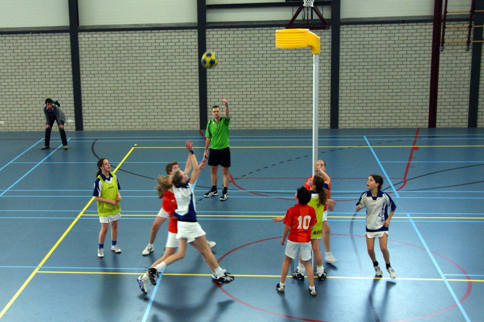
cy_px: 161
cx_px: 242
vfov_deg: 34.2
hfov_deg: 49.6
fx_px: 524
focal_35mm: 39
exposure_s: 1/100
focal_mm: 26
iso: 800
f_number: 6.3
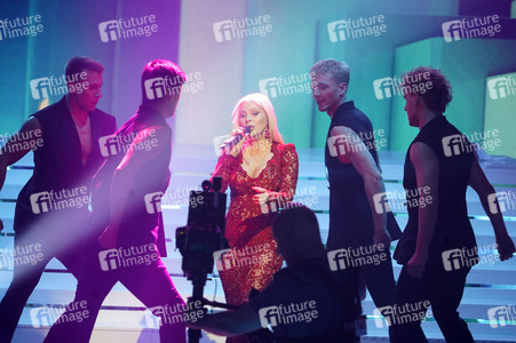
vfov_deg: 3.8
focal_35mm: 359
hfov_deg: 5.7
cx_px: 258
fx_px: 5142
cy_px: 172
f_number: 6.3
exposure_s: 1/250
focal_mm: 359
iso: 6400
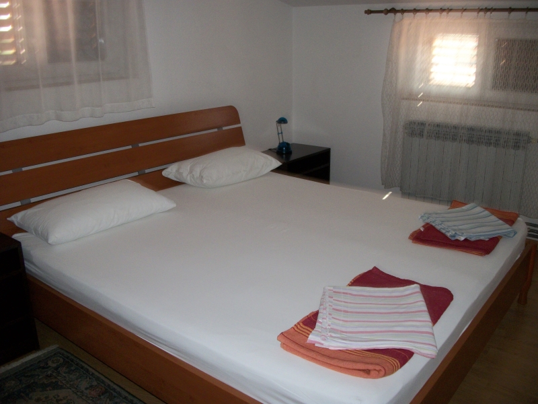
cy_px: 202
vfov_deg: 44.2
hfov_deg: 56.8
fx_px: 497
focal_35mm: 32
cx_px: 269
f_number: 2.9
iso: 160
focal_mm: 5.7
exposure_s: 1/30
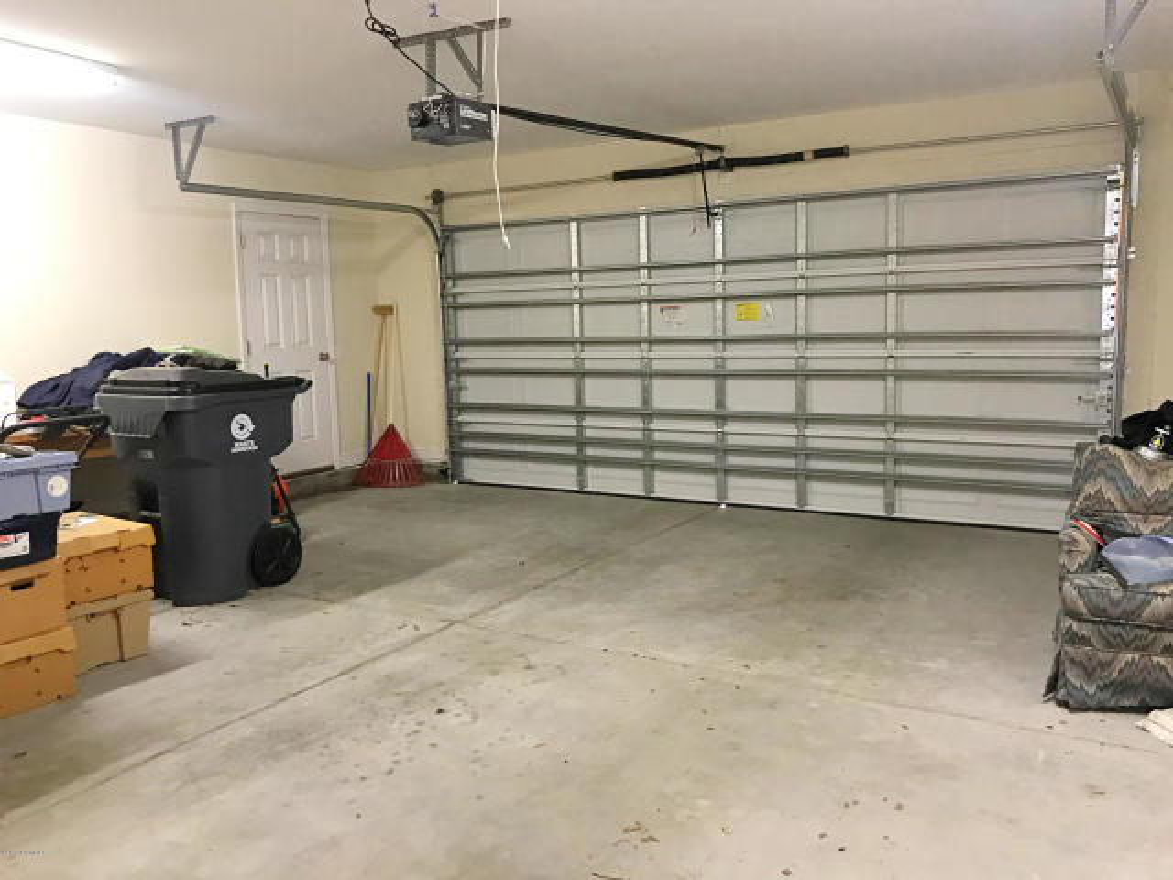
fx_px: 949
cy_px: 440
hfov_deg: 63.4
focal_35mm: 28
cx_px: 586
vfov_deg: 49.7
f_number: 1.8
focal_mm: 3.99
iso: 100
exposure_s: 1/9
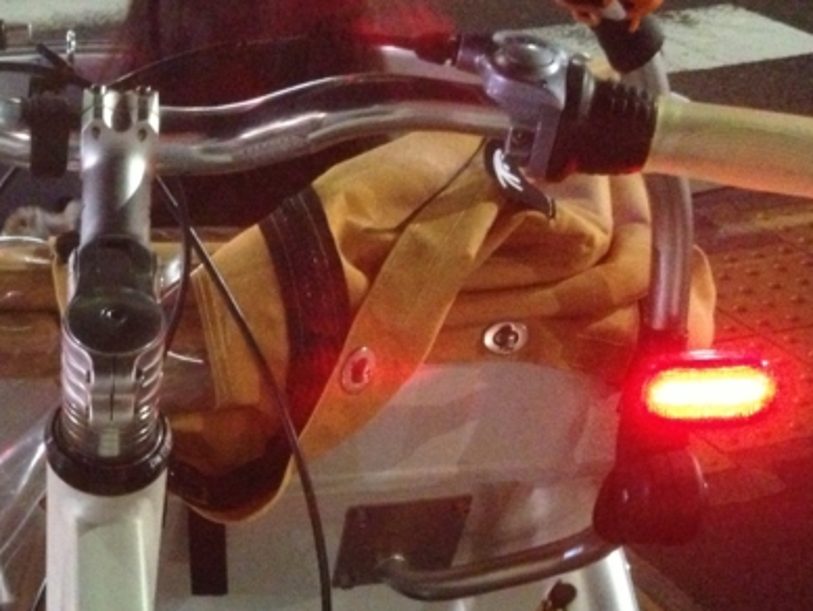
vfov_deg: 20.3
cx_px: 67
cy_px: 467
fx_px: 1692
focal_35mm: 72
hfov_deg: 26.1
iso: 800
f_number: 2.4
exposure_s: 1/15
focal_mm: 4.28
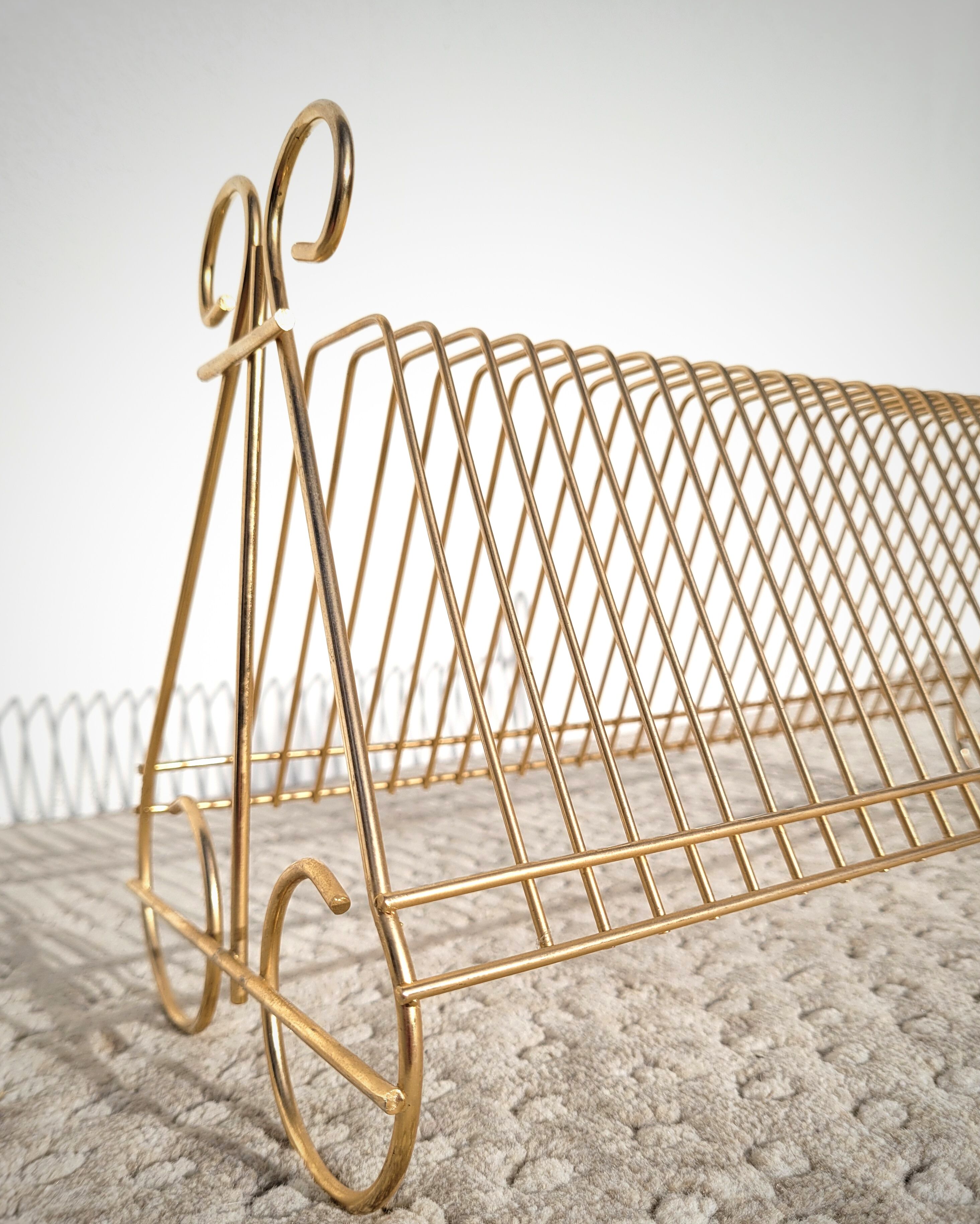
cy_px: 672
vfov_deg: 62.1
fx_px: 1015
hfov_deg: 51.5
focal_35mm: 28
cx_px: 496
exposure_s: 1/6671
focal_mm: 5.4
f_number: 1.8
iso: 40
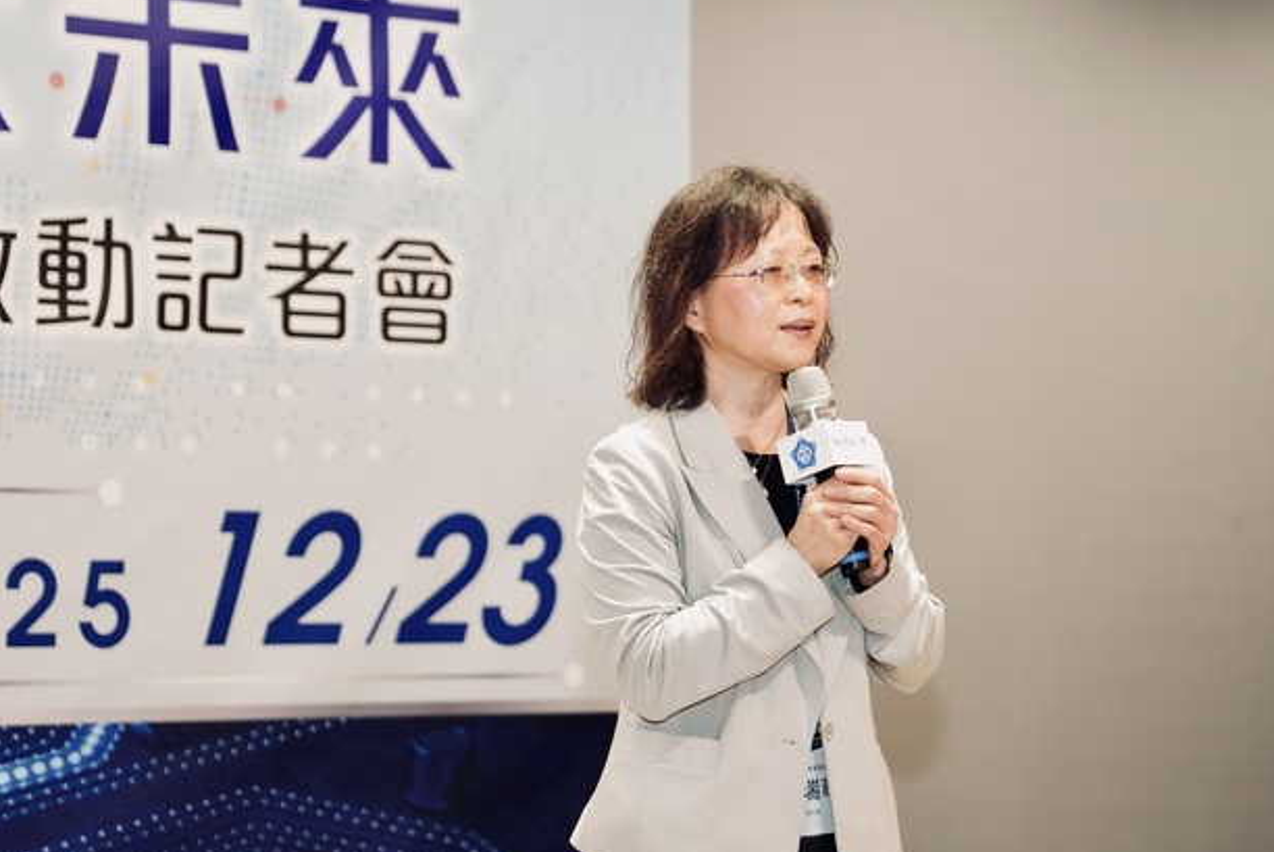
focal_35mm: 120
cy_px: 421
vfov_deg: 11.4
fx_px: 4250
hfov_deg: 17.0
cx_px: 693
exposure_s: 1/160
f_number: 2.8
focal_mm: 70
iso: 500
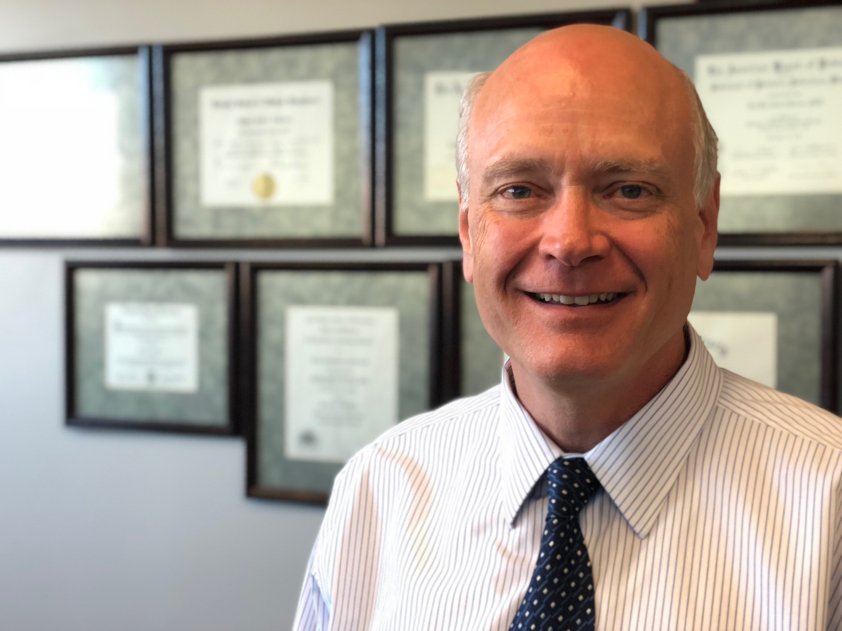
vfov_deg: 28.0
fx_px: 1265
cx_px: 421
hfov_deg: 36.8
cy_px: 316
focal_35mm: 52
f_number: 2.4
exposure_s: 1/60
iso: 80
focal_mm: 6
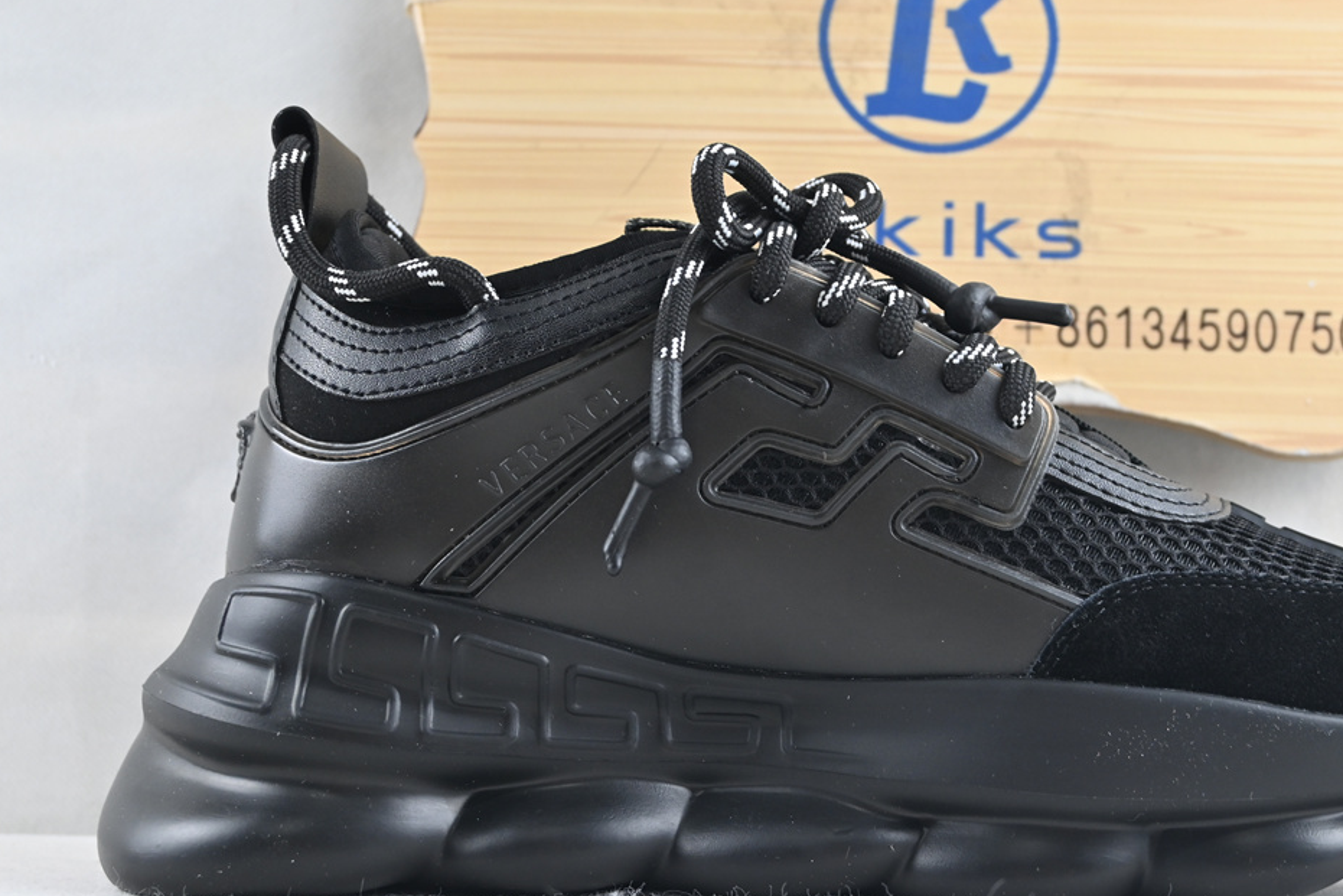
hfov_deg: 34.3
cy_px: 557
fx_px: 2164
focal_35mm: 58
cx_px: 855
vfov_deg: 23.3
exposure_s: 1/60
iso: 320
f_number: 4.8
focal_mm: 30
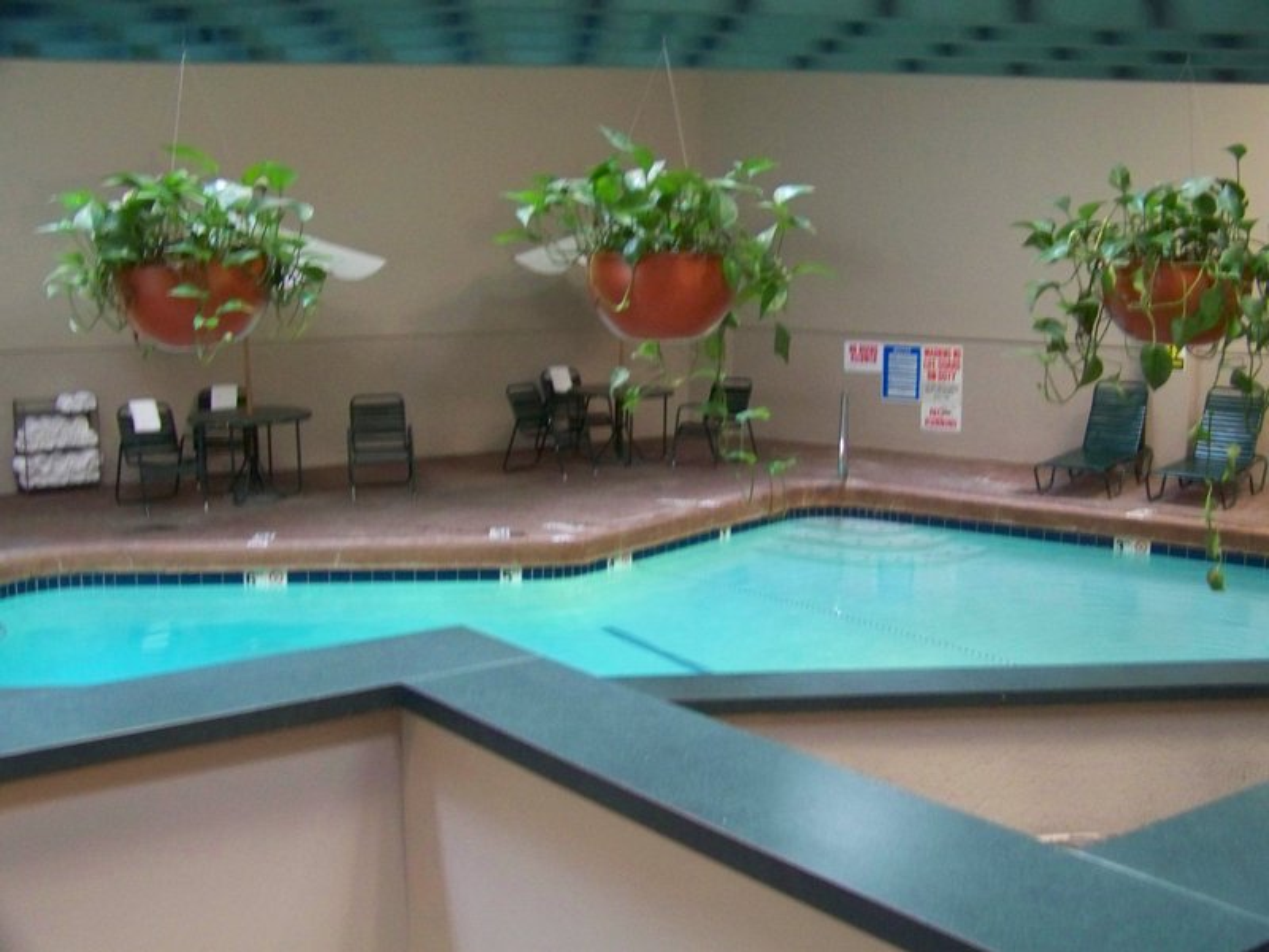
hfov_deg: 43.9
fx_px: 1576
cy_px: 476
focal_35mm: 43
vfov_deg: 33.6
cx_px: 634
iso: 400
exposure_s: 1/5
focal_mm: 6.75
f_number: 2.8
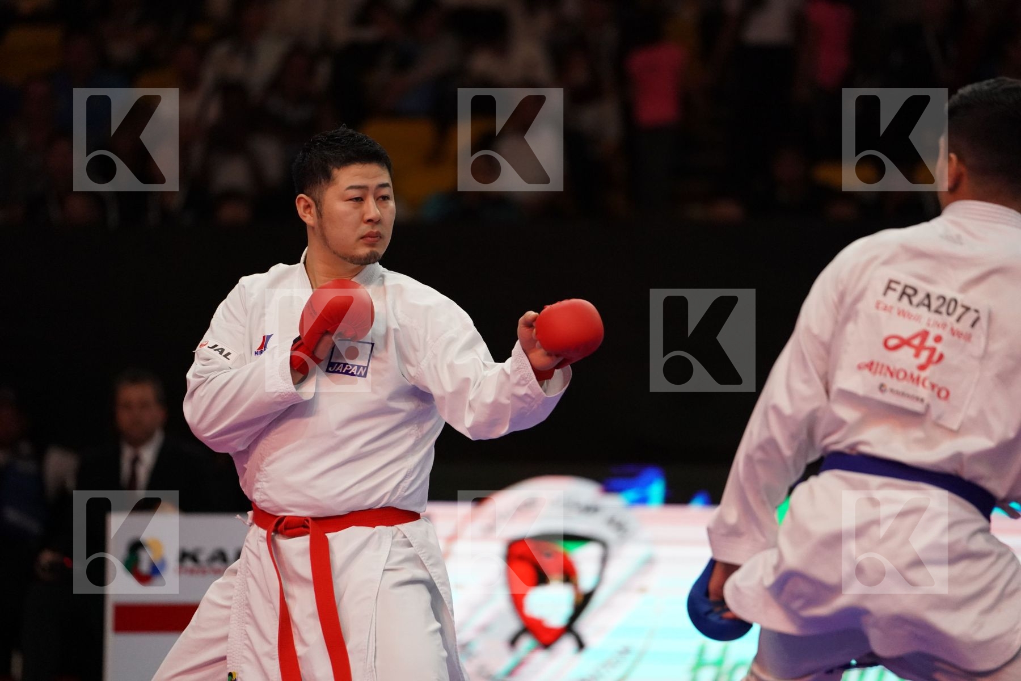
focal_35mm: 200
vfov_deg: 6.9
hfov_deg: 10.3
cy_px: 340
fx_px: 5672
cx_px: 510
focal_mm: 200
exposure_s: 1/1000
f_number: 2.8
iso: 5000
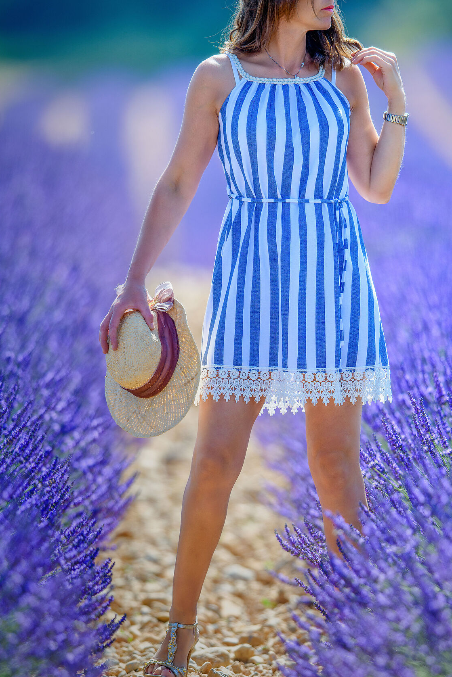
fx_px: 10770
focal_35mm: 572
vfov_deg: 3.6
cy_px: 384
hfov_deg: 2.4
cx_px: 292
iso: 64
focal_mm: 400
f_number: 2.8
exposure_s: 1/1000
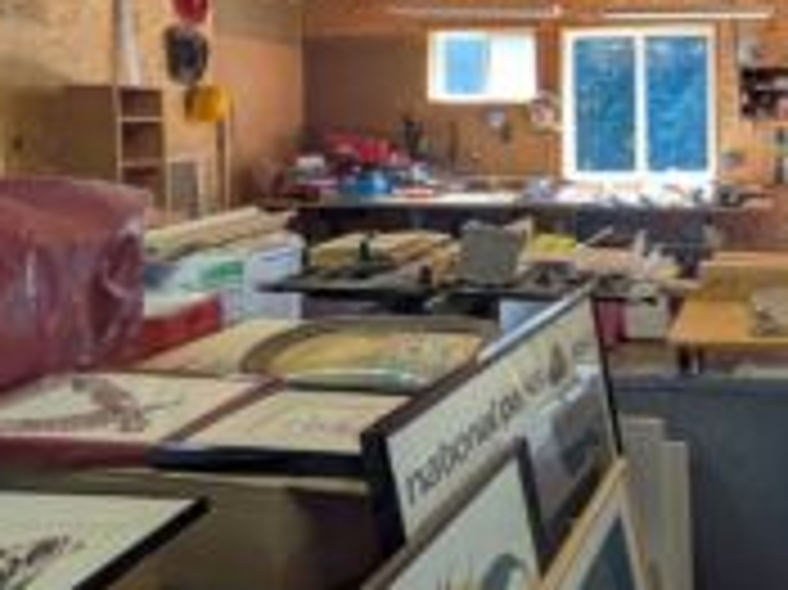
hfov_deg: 51.3
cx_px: 684
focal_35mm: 32
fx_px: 728
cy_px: 149
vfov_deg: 42.8
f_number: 2.2
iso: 130
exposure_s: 1/120
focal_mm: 1.83
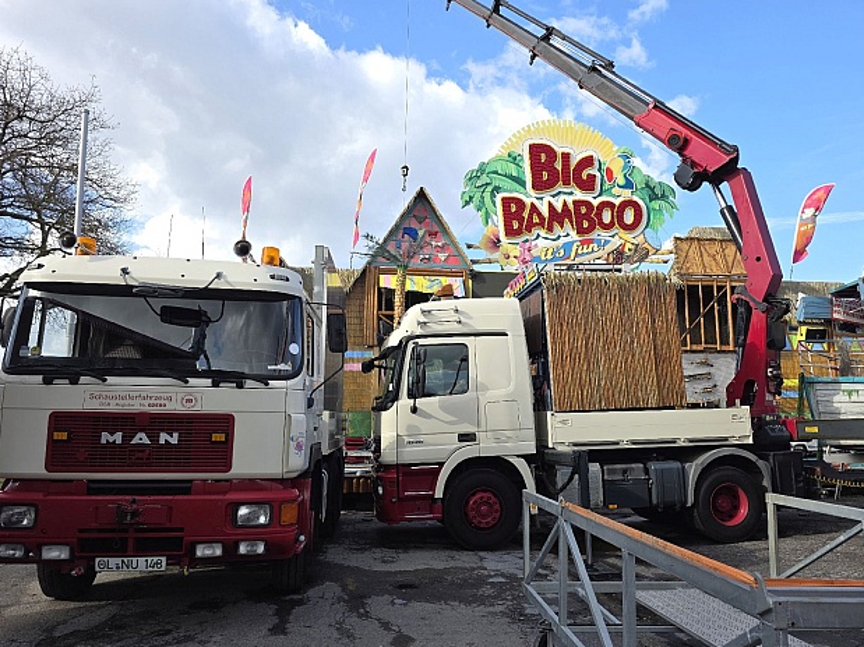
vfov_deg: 53.0
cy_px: 347
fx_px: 649
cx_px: 469
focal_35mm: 26
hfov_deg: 67.2
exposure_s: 1/1700
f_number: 1.7
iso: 80
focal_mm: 6.3
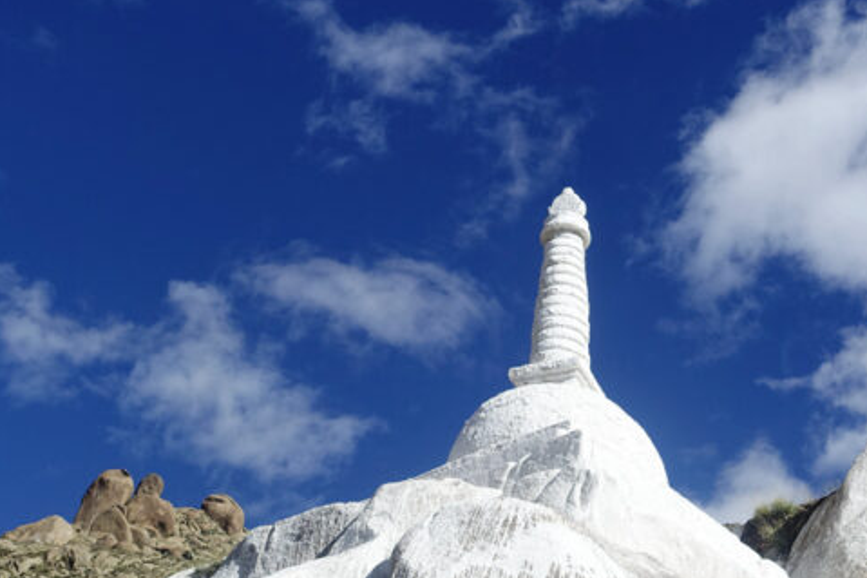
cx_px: 576
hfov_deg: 29.1
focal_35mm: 69
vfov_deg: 19.7
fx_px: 1661
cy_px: 368
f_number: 4
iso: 125
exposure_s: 1/200
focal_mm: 15.94
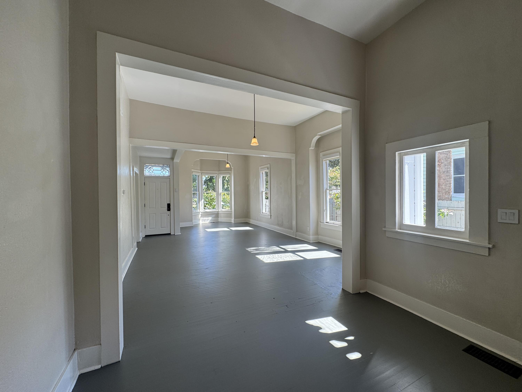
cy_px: 196
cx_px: 261
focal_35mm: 14
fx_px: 211
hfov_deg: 102.1
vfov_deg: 85.7
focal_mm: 2.22
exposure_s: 1/125
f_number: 2.2
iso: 40
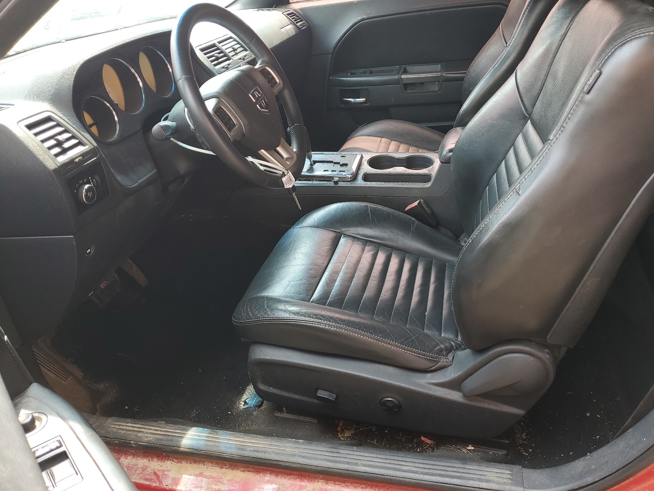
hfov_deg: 67.3
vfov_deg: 53.1
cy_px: 246
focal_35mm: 26
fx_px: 491
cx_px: 327
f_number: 1.5
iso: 50
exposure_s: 1/179
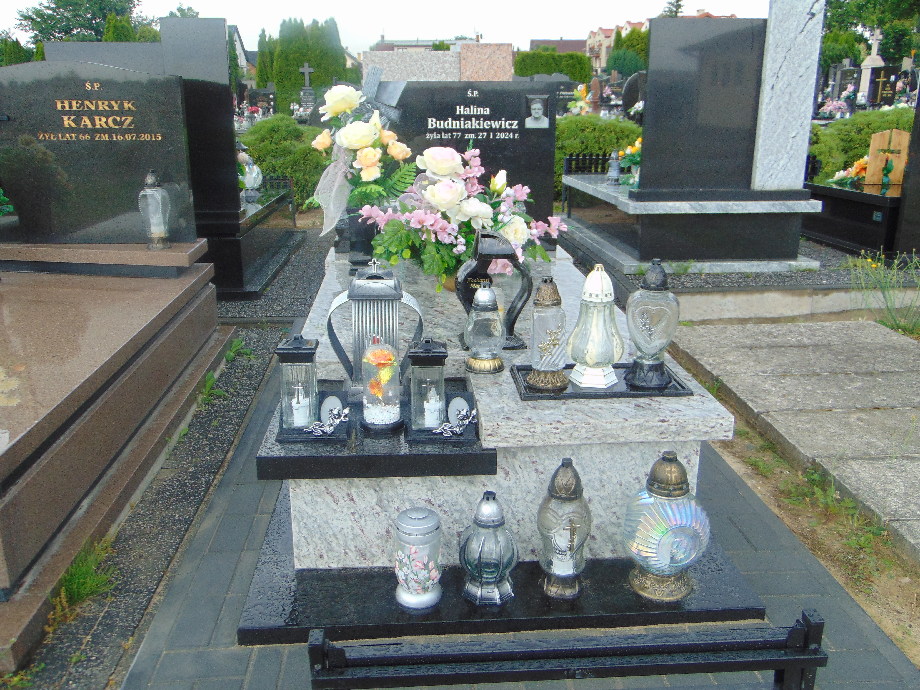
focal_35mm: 30
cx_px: 460
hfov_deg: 60.0
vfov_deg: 46.8
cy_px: 345
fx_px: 797
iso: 80
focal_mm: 5.4
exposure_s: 1/80
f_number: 3.1
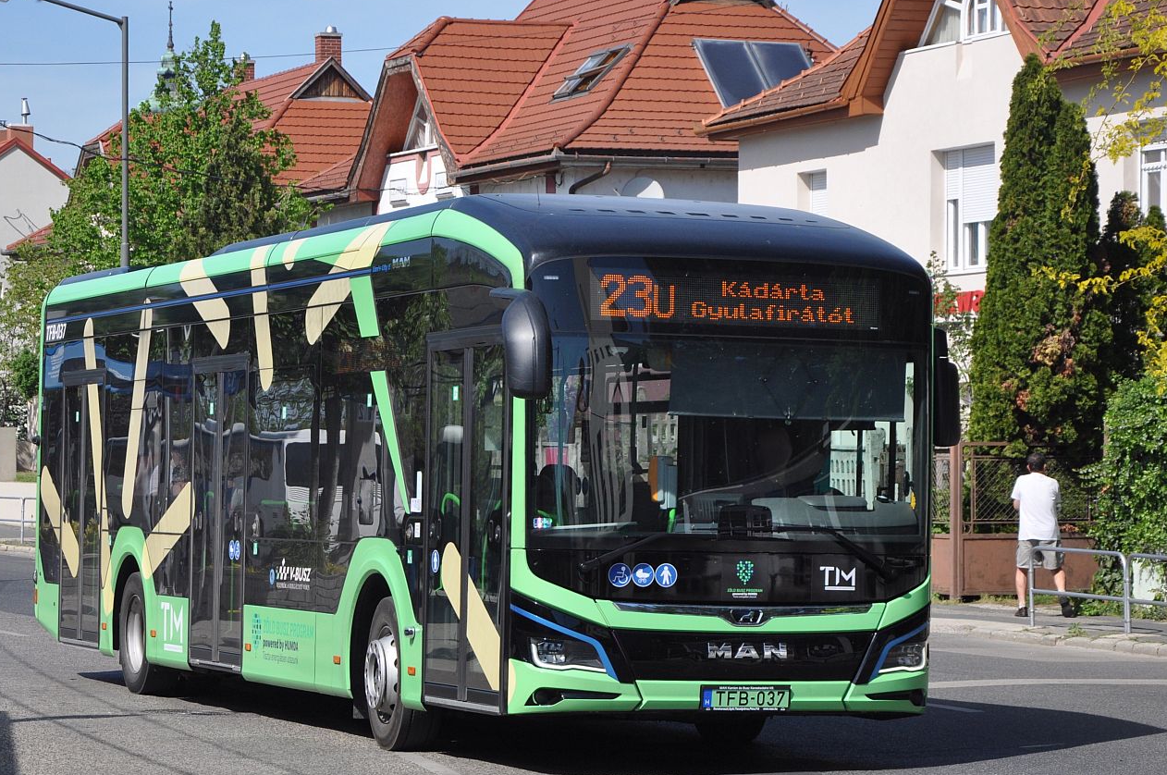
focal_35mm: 111
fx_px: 3594
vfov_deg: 12.3
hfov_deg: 18.4
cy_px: 406
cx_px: 528
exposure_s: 1/1250
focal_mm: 66
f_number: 5.6
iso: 400
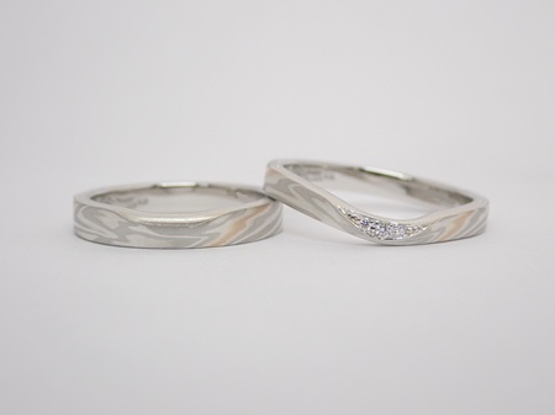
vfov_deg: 19.1
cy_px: 208
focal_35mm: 77
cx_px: 278
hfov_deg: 25.3
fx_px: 1234
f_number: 4.1
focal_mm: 13.65
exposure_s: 1/160
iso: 200
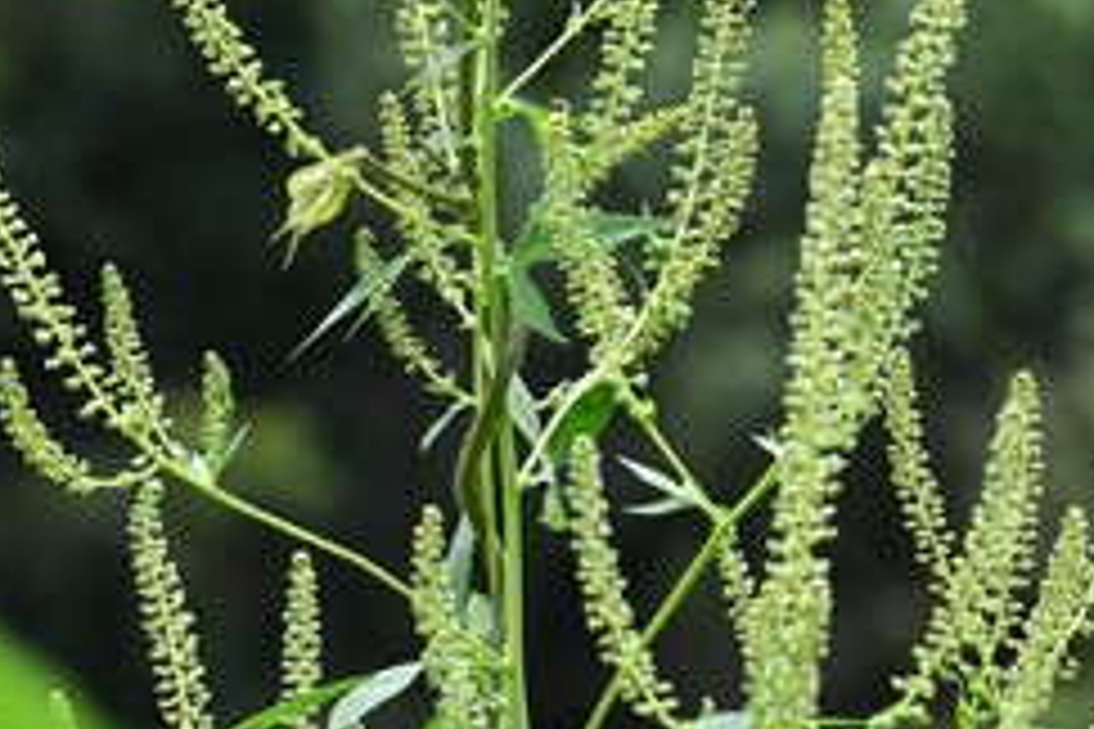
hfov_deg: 5.5
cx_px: 491
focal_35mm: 374
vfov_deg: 3.7
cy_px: 207
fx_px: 11359
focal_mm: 155
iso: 320
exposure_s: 1/320
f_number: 10
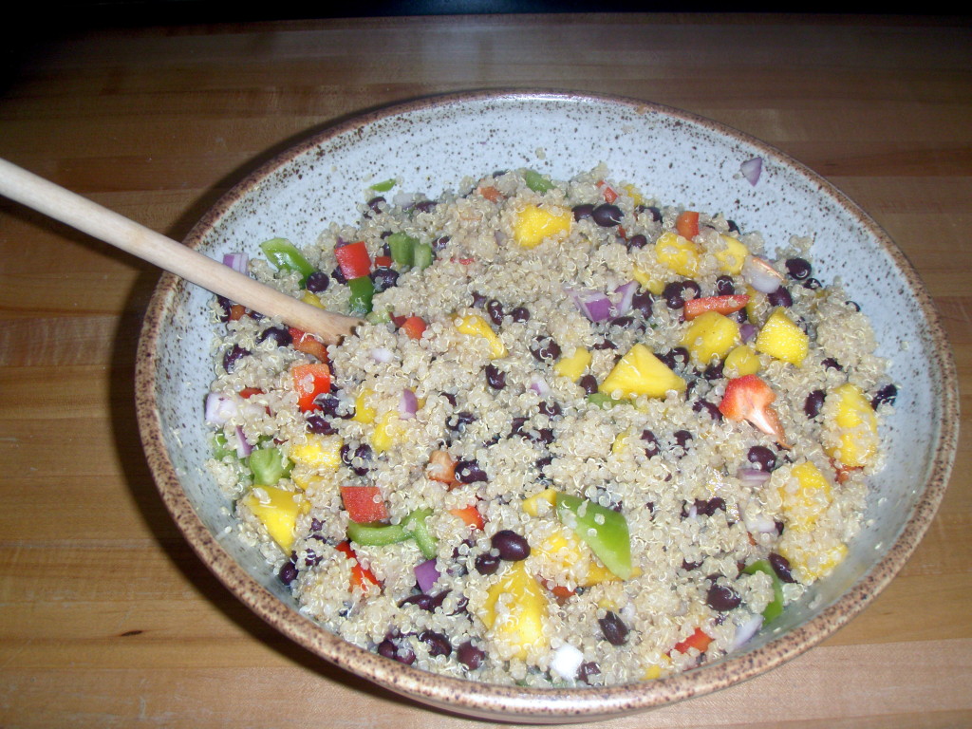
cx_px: 486
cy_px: 364
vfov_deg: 37.7
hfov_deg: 49.0
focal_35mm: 38
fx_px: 1067
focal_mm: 6.7
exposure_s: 1/30
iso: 100
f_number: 3.5
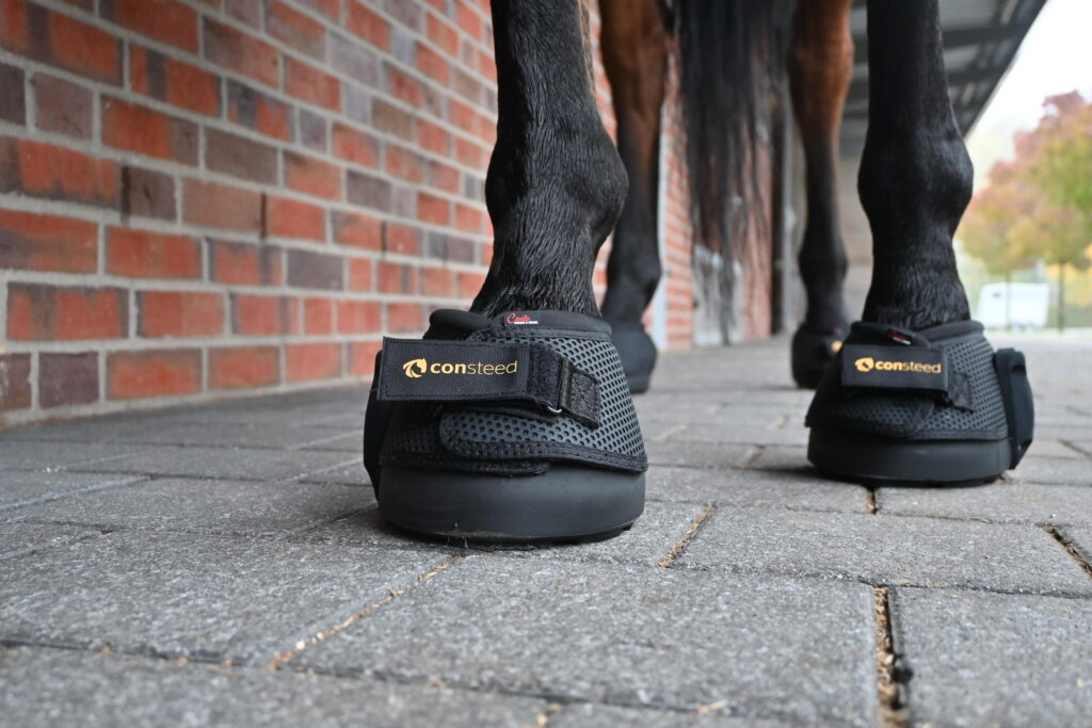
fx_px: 1115
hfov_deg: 52.2
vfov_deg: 36.2
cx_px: 546
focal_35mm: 37
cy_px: 364
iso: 1000
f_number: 4.2
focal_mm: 24.5
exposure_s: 1/125
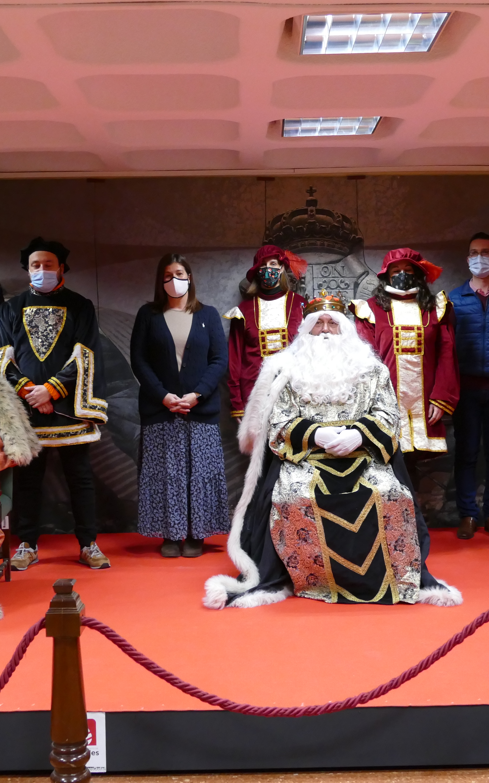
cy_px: 392
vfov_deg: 41.1
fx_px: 1045
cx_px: 270
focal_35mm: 49
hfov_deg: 26.3
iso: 1250
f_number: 3
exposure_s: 1/80
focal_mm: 11.6
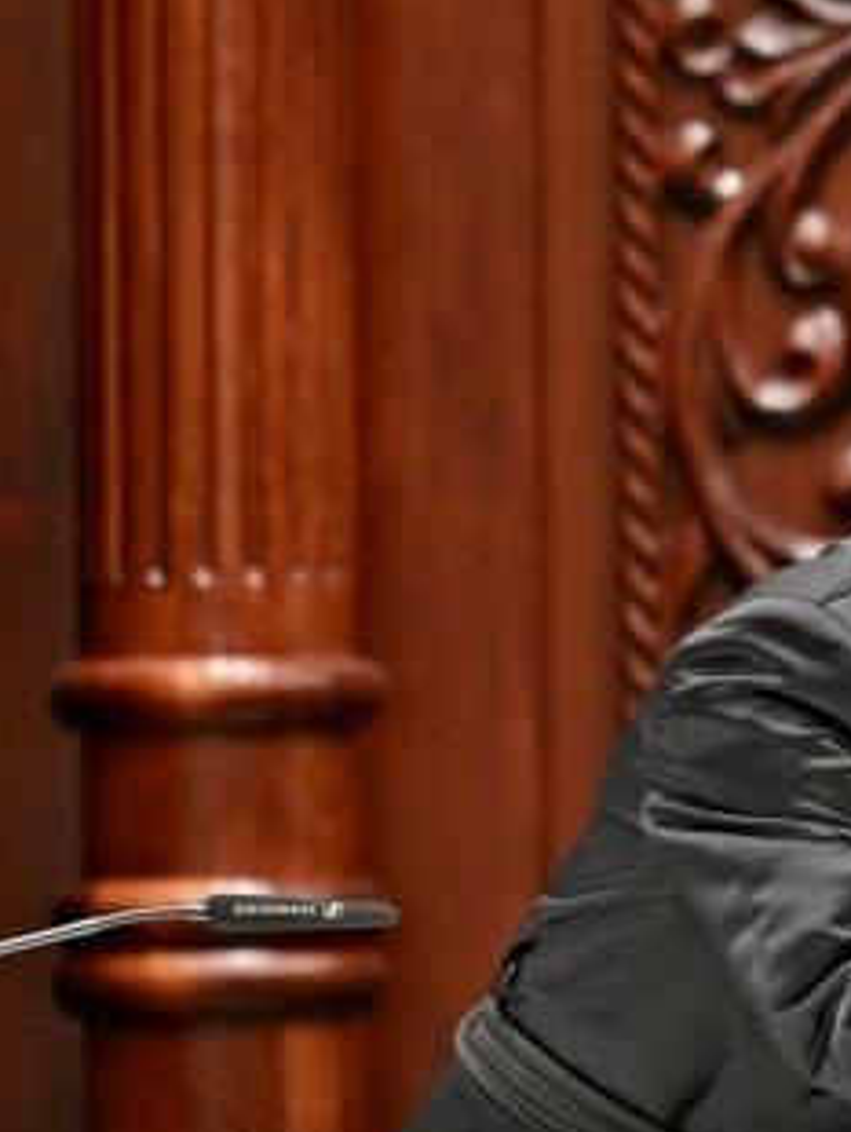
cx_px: 1454
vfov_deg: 2.1
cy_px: 593
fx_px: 31162
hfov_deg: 1.6
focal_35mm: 952
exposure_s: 1/320
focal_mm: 200
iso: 320
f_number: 2.8
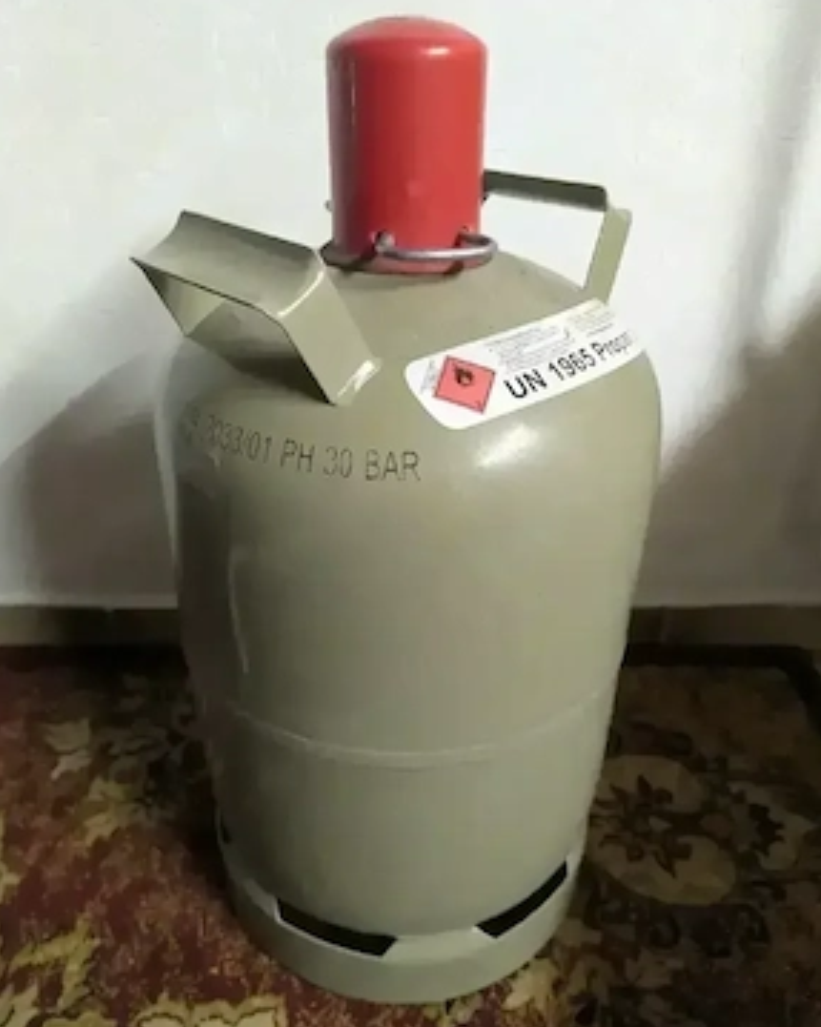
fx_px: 790
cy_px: 538
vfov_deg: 66.0
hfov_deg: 54.9
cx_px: 403
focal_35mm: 26
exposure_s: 1/25
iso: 377
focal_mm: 6.81
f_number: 1.85
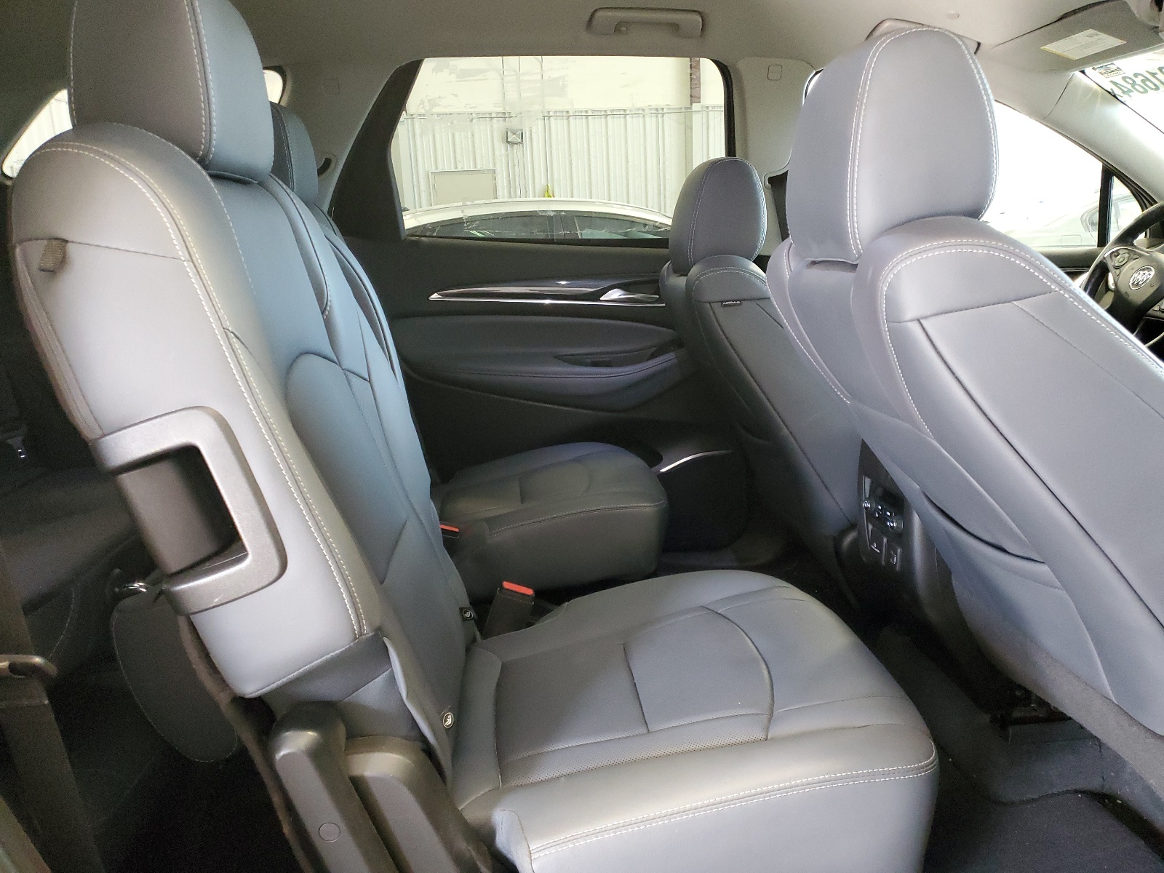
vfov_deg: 53.1
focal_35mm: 26
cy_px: 436
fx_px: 874
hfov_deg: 67.3
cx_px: 582
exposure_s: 1/60.2
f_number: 1.5
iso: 422
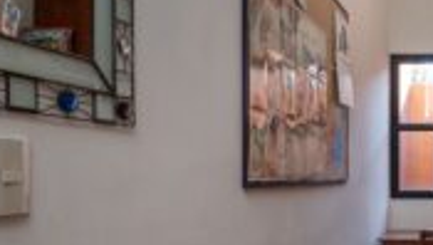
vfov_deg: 27.5
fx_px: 494
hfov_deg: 39.5
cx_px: 465
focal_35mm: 43
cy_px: 182
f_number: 10
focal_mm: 18
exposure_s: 1/5
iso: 100
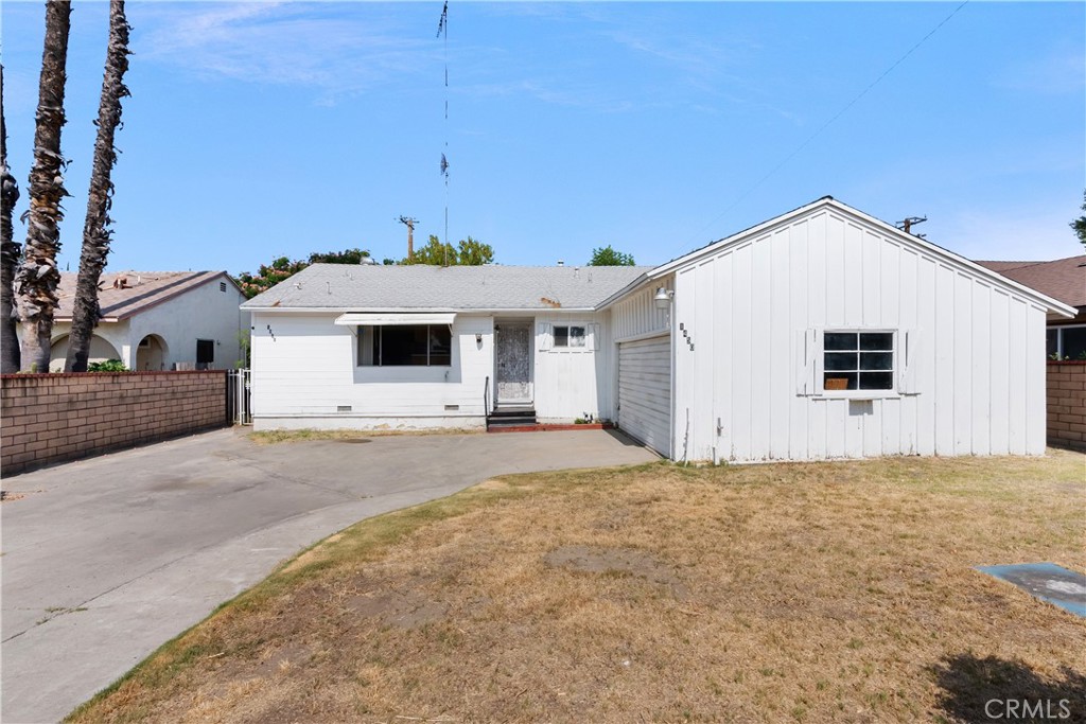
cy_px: 362
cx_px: 543
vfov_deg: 73.8
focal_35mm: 16
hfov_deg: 96.7
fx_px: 483
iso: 640
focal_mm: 16
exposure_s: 1/800
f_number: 9
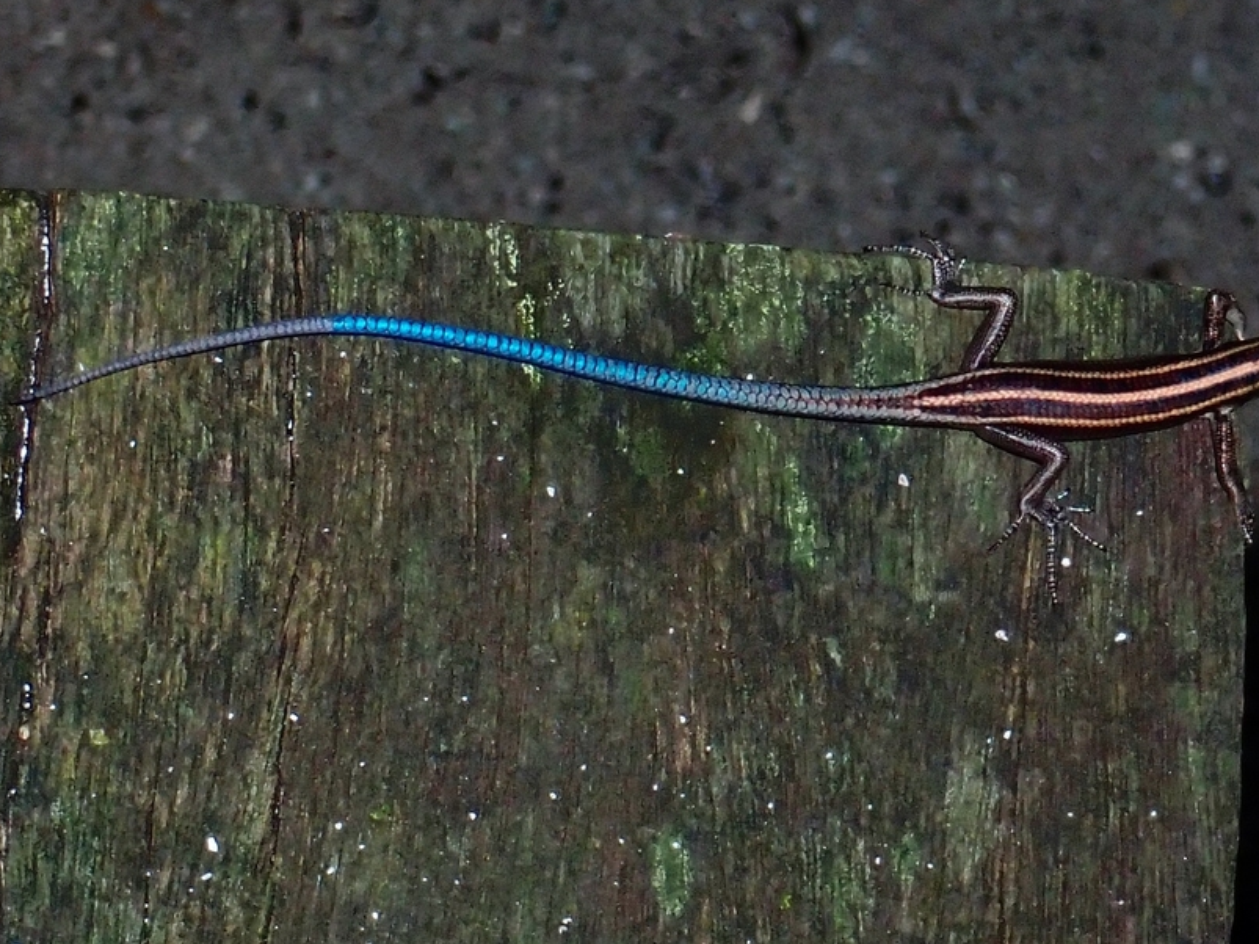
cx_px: 892
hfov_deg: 13.9
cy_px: 382
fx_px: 5164
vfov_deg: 10.4
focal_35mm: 142
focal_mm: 18
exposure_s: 1/200
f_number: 6.3
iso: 200
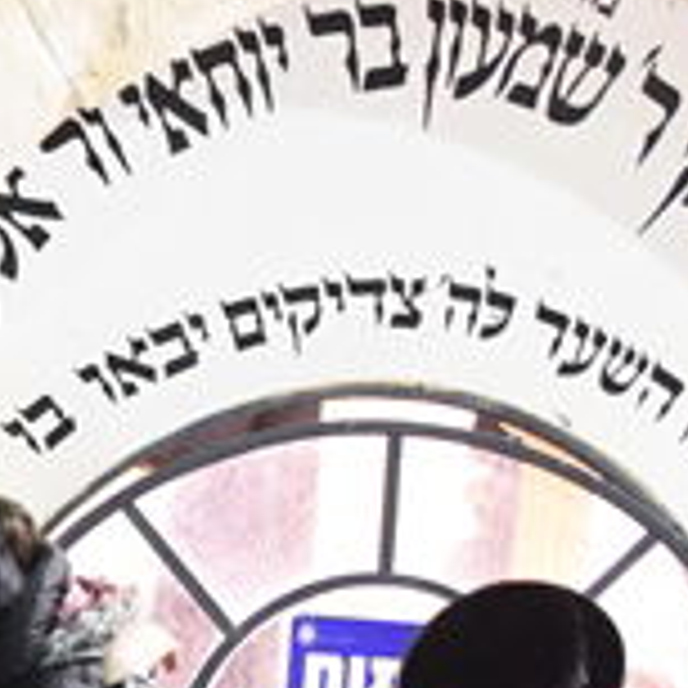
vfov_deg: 4.4
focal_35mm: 398
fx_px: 8950
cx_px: -1479
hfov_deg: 4.2
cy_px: 1320
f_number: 2.8
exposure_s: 1/60
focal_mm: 70
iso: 5000
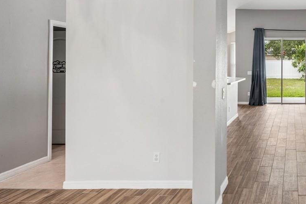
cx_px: 310
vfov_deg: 43.3
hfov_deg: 49.7
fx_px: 255
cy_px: 78
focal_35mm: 30
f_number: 11
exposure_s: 1/5
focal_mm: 14
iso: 200
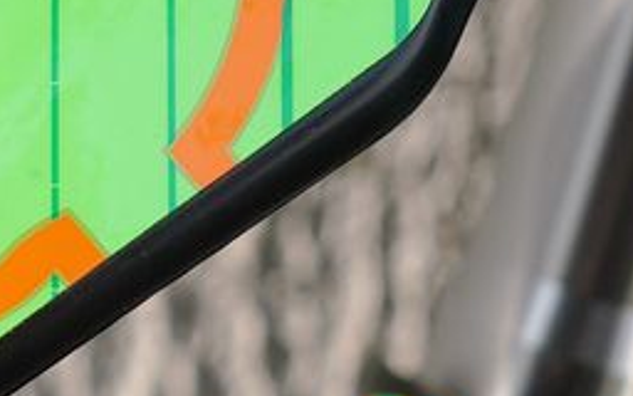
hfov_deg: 5.5
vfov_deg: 3.4
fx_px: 6590
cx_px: 15
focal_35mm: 382
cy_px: -189
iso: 100
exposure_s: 1/320
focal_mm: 48
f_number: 5.6
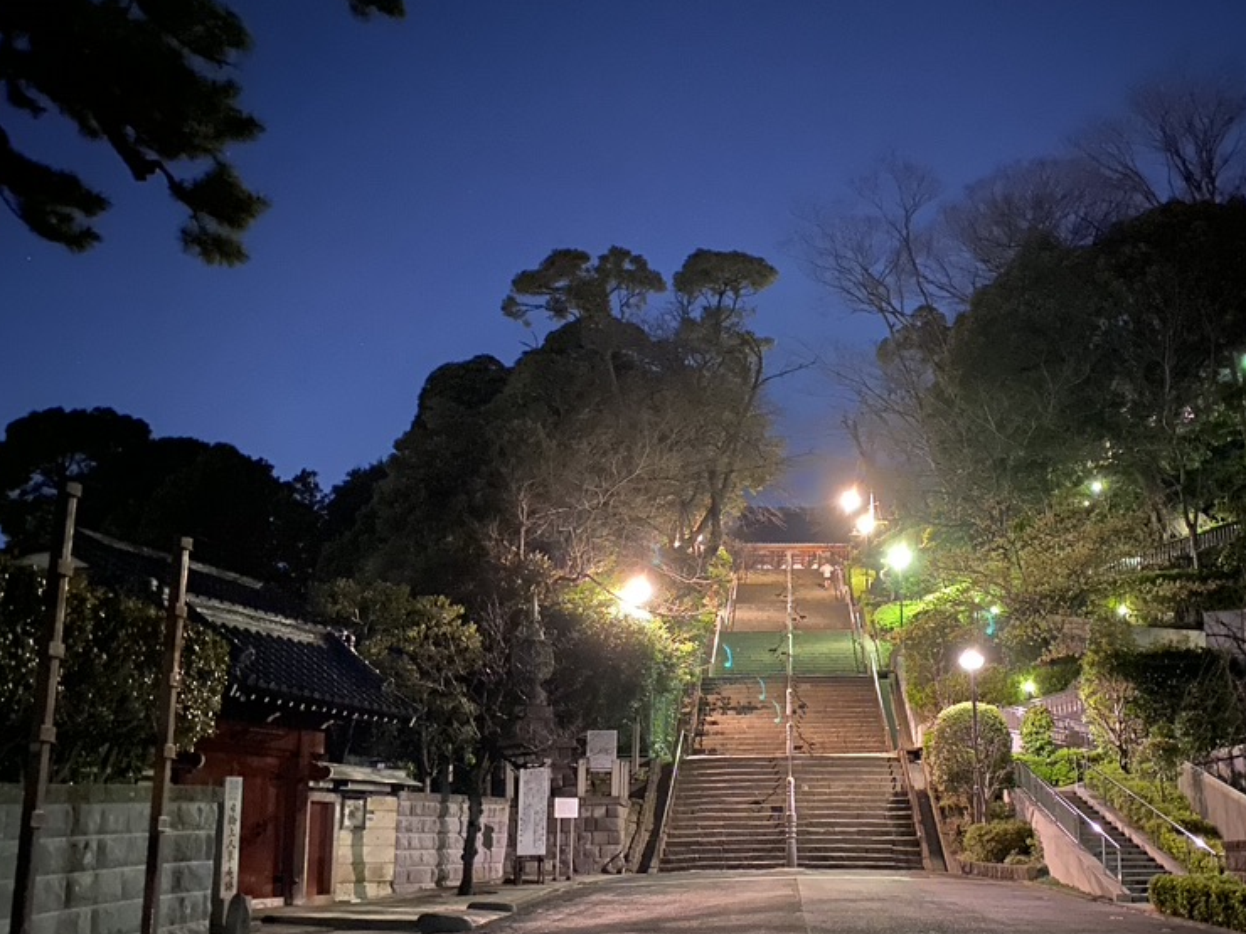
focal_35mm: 36
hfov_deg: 50.6
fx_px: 1296
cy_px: 592
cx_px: 813
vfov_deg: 39.4
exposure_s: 1/4
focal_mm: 4.25
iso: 1000
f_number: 1.8
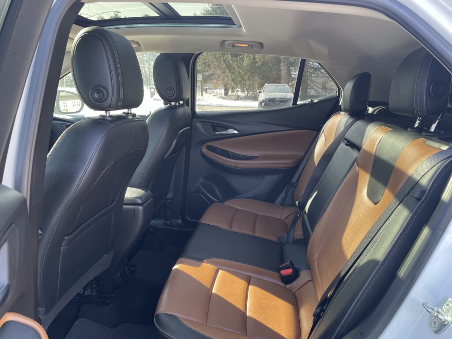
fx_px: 339
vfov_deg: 53.1
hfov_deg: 67.3
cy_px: 170
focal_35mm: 26
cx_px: 226
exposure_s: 1/121
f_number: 1.6
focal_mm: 4.2
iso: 50
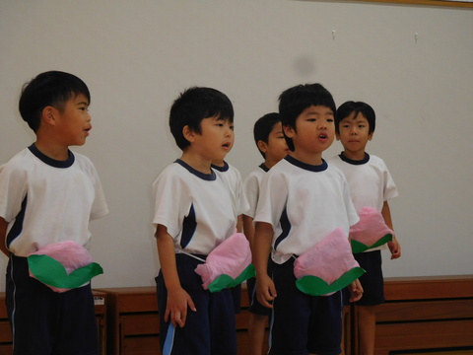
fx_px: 1530
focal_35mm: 112
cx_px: 236
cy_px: 178
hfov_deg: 17.6
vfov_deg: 13.2
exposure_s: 1/60
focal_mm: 20
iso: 400
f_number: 4.9
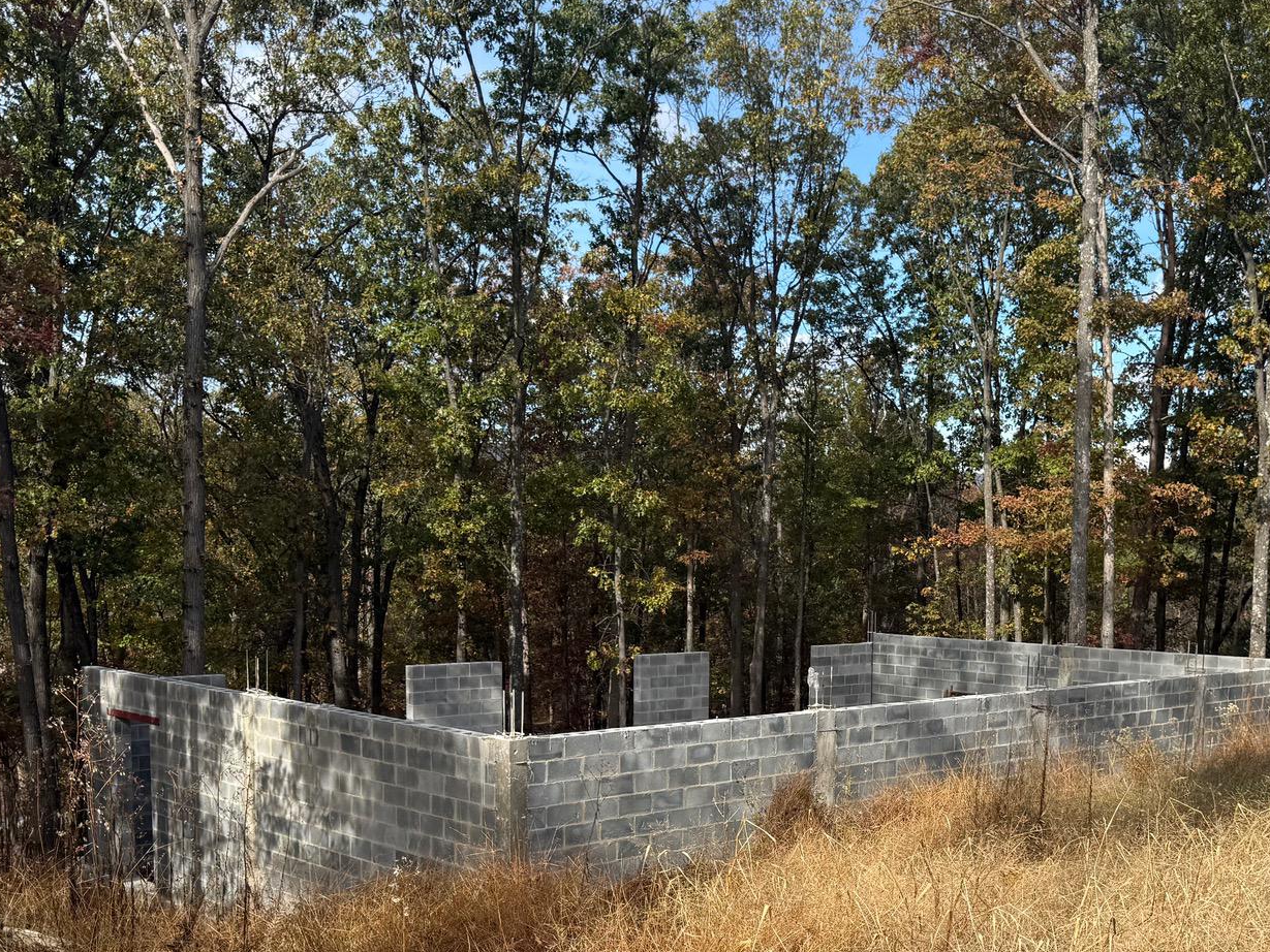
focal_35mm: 40
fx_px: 1468
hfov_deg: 46.5
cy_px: 706
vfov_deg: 35.2
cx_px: 768
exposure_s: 1/2110
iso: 80
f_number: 1.78
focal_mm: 6.76
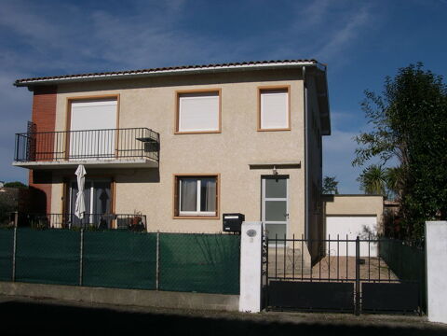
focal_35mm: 38
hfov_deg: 49.0
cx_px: 224
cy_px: 168
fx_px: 491
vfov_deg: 37.7
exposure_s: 1/683
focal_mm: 8
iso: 100
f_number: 7.6
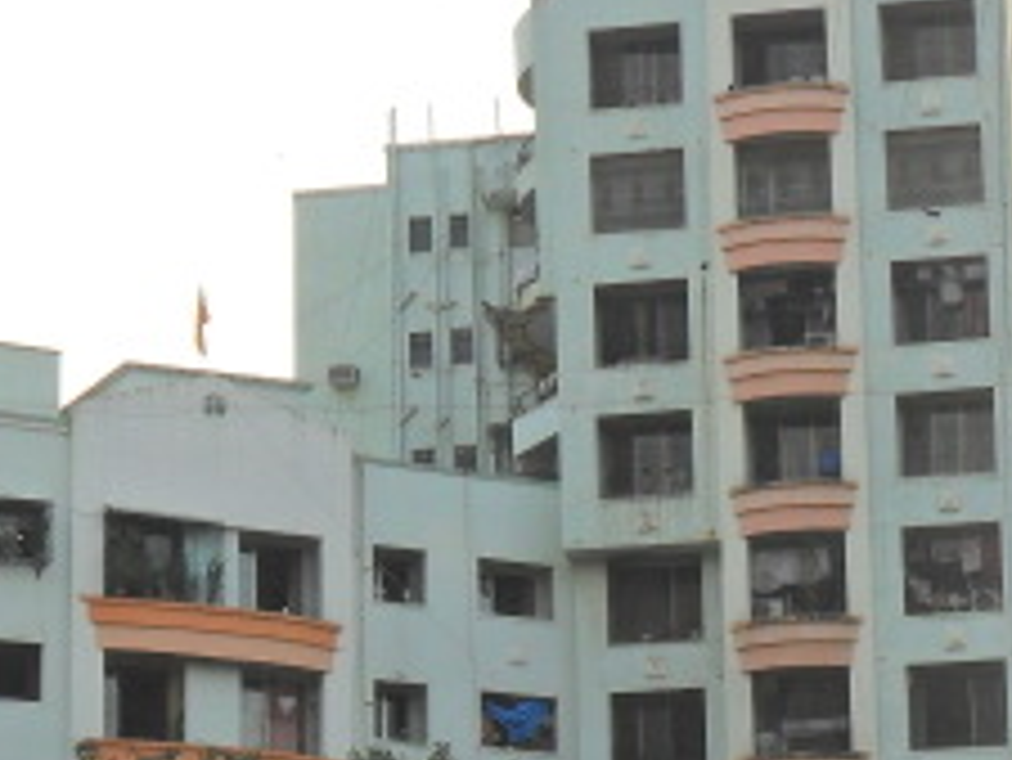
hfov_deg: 13.3
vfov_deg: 9.9
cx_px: 283
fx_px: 4329
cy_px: 836
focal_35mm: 148
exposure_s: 1/90
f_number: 5
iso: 100
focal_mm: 9.3
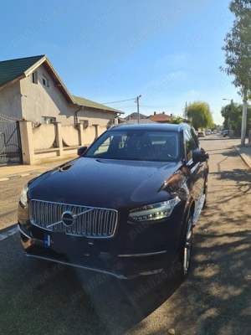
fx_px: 251
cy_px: 168
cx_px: 126
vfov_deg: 67.3
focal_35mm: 26
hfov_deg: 53.1
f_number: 1.8
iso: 50
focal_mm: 5.4
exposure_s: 1/2000
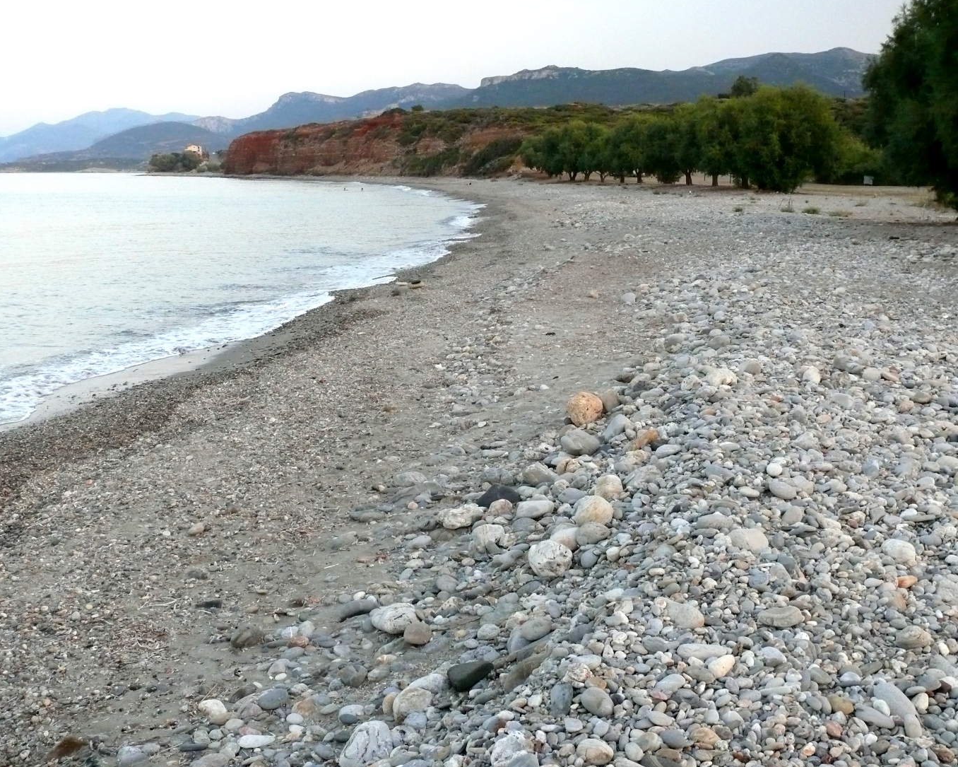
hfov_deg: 49.1
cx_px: 482
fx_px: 1049
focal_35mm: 37
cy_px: 385
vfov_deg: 40.1
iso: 400
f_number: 2.8
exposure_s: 1/125
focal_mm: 7.4
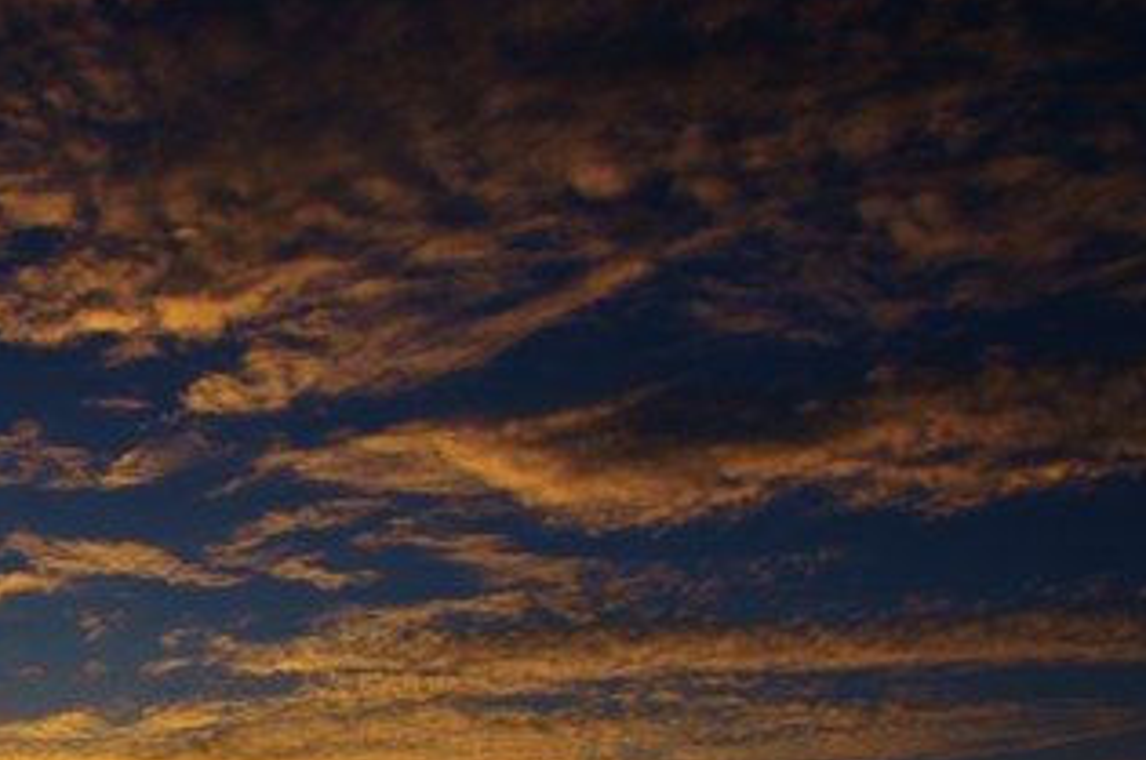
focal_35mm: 60
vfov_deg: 21.9
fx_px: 1907
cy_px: 720
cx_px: -76
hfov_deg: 30.4
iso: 250
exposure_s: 1/500
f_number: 11
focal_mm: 18
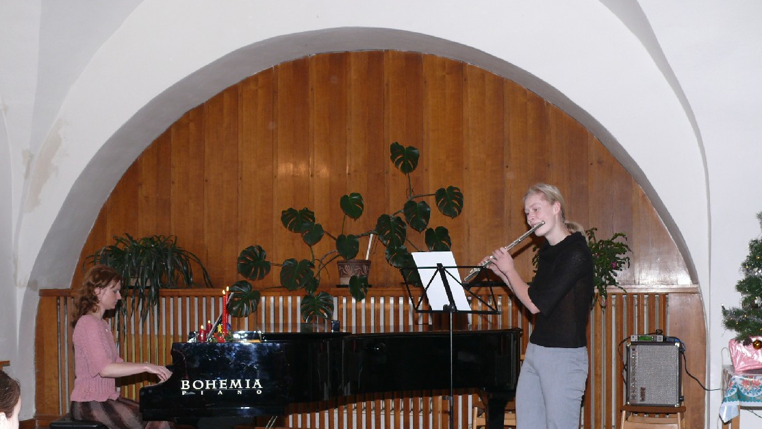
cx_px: 360
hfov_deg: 43.7
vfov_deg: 25.3
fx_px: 950
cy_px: 282
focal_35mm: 47
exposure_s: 1/125
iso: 100
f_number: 2.8
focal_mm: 8
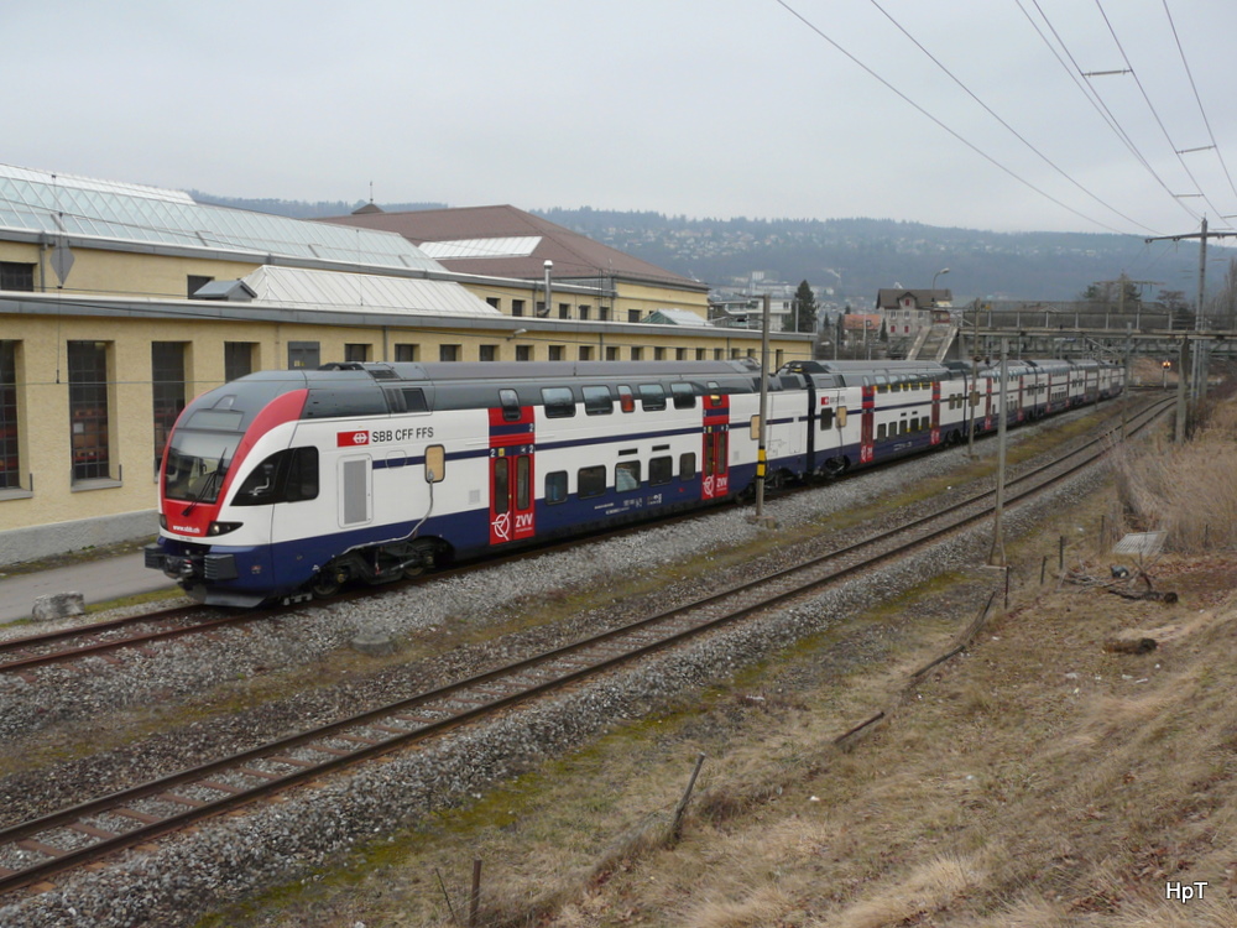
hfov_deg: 56.8
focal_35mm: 32
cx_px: 618
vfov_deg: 44.2
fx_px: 1144
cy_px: 464
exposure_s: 1/125
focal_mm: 5.2
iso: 125
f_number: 2.8
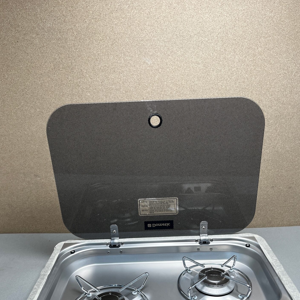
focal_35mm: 33
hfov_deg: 49.7
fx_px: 324
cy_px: 210
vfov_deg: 48.5
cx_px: 154
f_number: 1.6
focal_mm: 5.1
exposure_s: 1/100
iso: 40
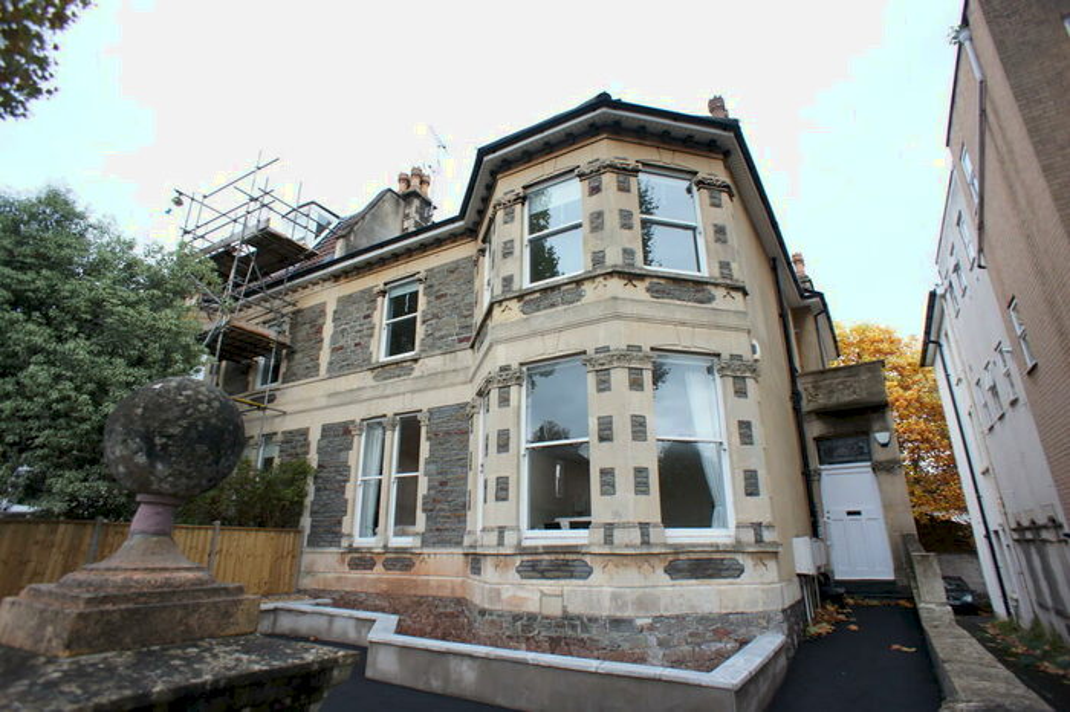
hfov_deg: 73.8
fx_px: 713
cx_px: 535
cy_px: 356
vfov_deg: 53.1
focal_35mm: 24
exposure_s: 1/80
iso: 200
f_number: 4.5
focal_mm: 16
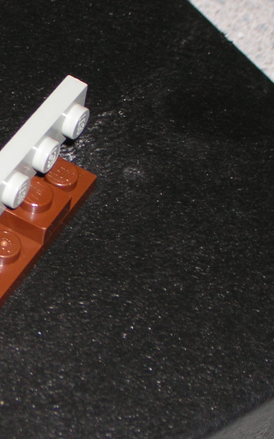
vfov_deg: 12.0
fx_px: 2079
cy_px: 246
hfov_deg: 7.5
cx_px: -39
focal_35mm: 174
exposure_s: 1/60.1
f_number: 4.7
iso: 50
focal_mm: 14.1
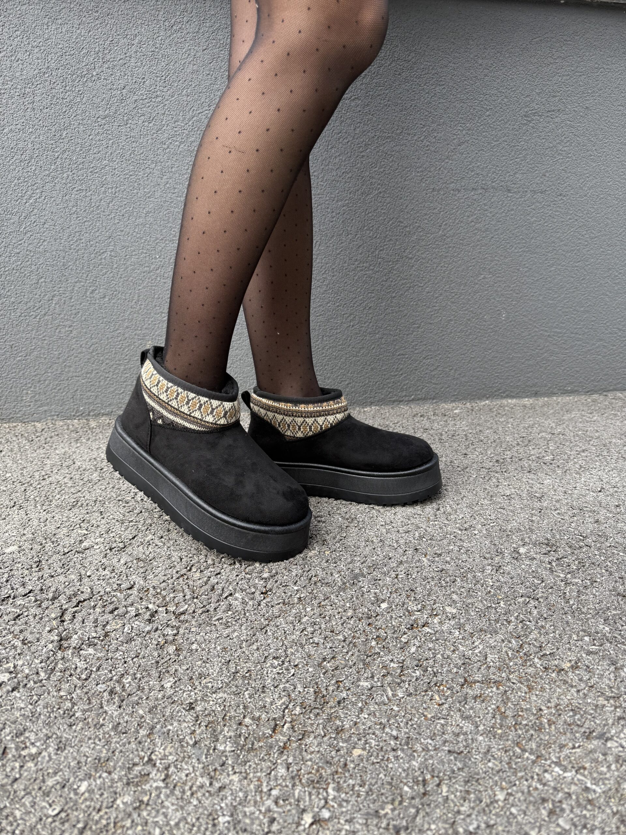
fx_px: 579
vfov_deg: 71.6
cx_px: 313
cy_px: 418
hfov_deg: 56.8
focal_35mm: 24
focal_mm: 6.76
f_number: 1.78
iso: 80
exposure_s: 1/383
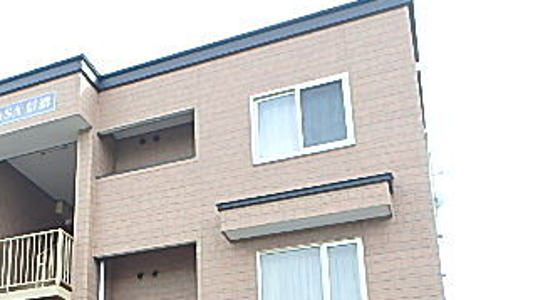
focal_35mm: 46
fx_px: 650
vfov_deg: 24.3
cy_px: 327
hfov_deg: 42.5
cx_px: 106
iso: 125
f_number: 3.5
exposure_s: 1/250
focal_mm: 3.7
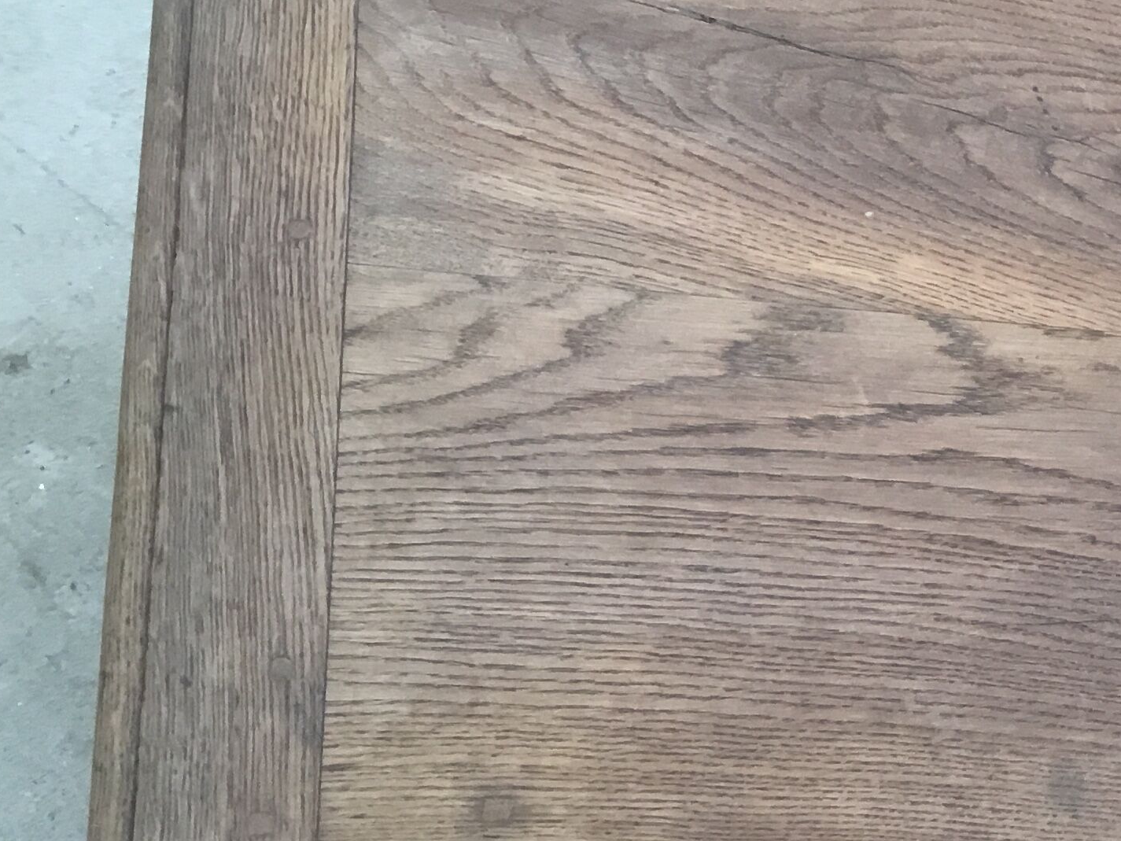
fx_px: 2299
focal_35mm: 71
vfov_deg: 20.7
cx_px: 1237
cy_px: 445
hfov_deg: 25.4
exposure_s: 1/33
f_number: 2.4
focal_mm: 3.3
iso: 40
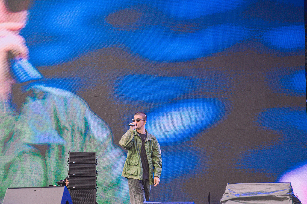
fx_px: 895
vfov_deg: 13.0
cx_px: 154
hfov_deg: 19.5
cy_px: 102
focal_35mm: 105
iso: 200
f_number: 5
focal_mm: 70
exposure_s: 1/200
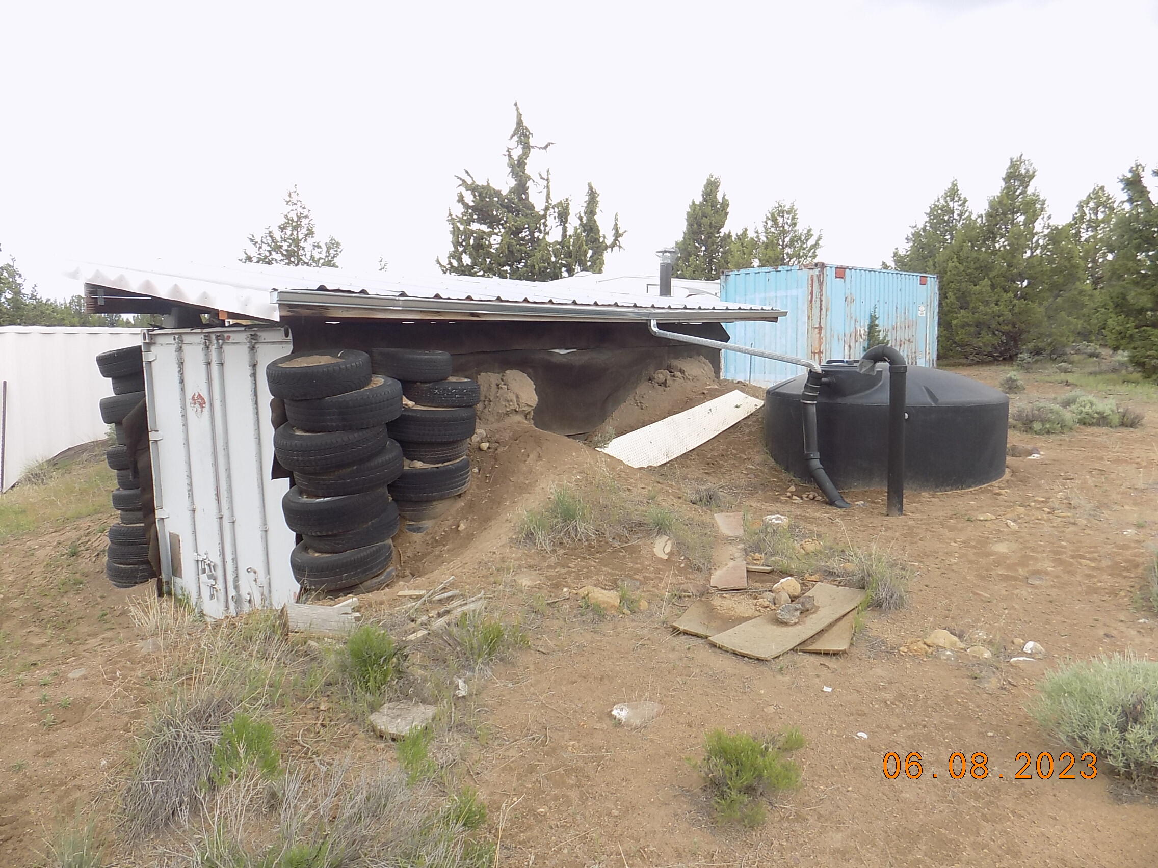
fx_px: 769
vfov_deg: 58.9
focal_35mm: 23
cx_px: 579
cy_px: 434
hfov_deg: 73.9
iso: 80
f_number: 3.1
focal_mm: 4
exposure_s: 1/250
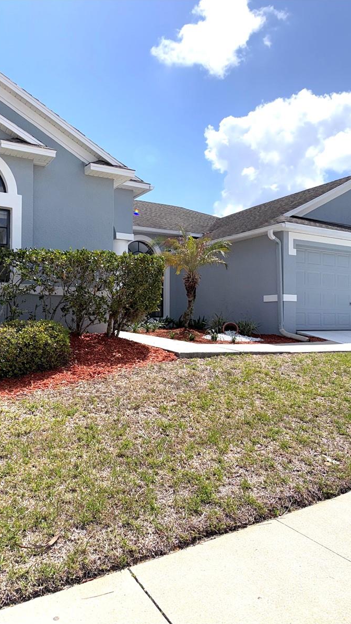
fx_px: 579
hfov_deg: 33.3
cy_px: 312
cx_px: 110
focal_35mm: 35
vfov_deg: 56.6
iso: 50
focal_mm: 6.76
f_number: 1.78
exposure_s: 1/8621
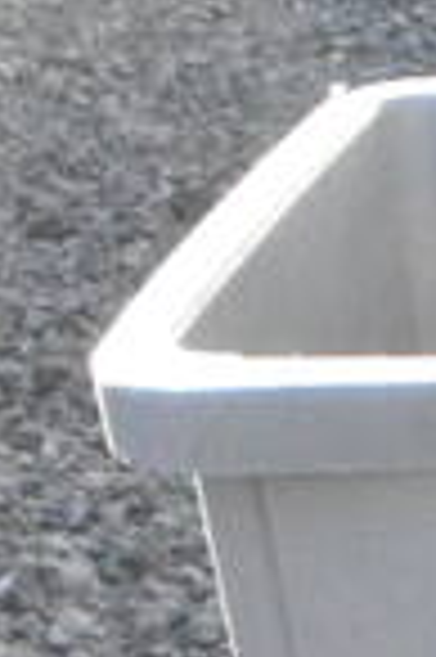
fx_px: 3423
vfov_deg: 9.5
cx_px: 1110
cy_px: 1685
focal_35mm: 188
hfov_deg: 6.8
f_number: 16
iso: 6400
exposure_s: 1/1000
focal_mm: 20
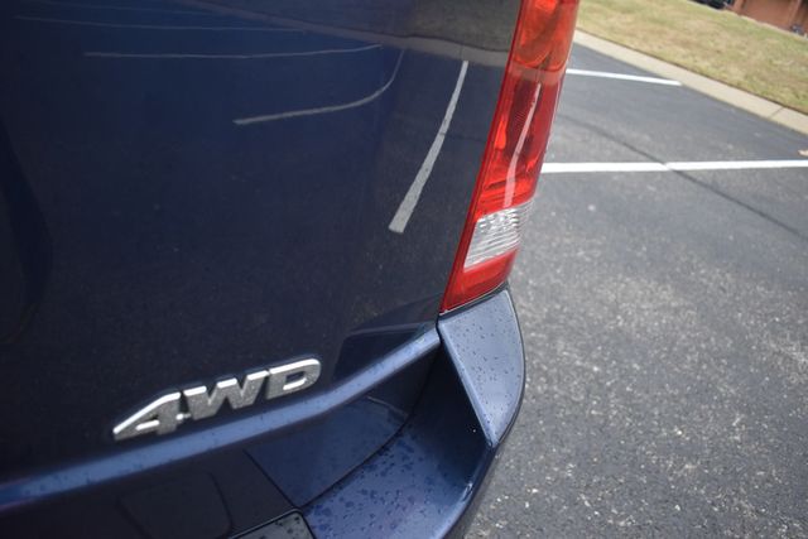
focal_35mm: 30
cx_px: 404
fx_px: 673
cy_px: 270
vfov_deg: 43.6
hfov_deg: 61.9
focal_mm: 20
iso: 500
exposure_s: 1/250
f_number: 3.5
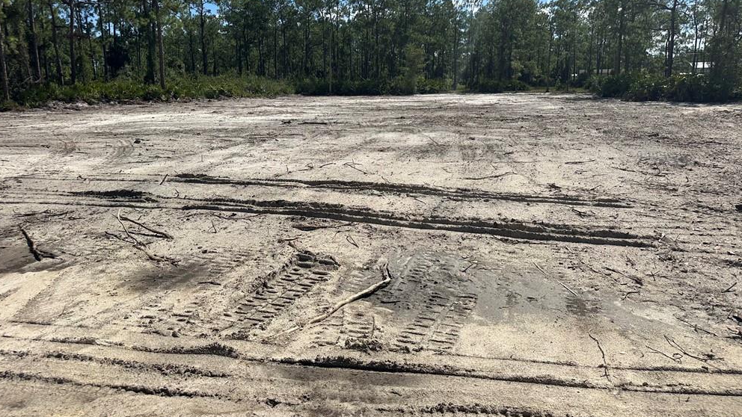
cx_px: 363
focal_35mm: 27
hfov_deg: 69.9
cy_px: 174
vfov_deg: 42.8
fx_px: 531
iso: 80
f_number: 1.78
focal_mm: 6.86
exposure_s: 1/7576
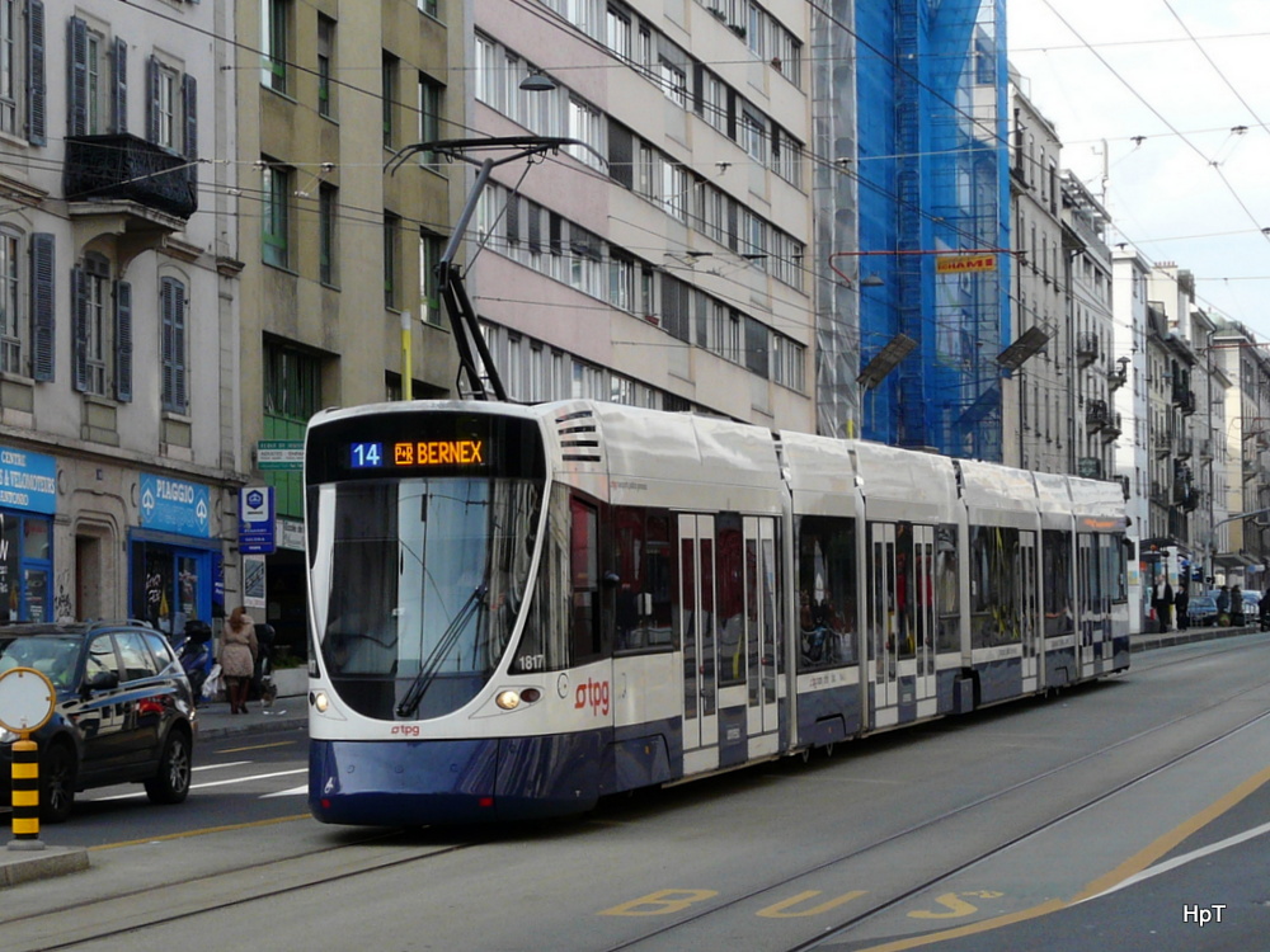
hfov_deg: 31.7
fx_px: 2238
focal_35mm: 61
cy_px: 476
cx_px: 635
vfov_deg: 24.0
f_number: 5
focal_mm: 10
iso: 100
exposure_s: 1/200
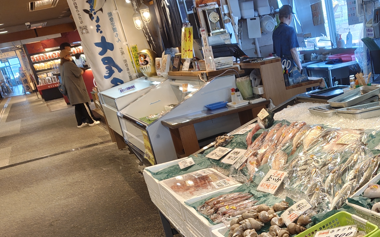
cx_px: 310
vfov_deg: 24.0
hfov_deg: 37.3
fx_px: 538
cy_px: 227
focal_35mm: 52
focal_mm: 5.56
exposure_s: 1/50
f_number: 1.88
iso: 96
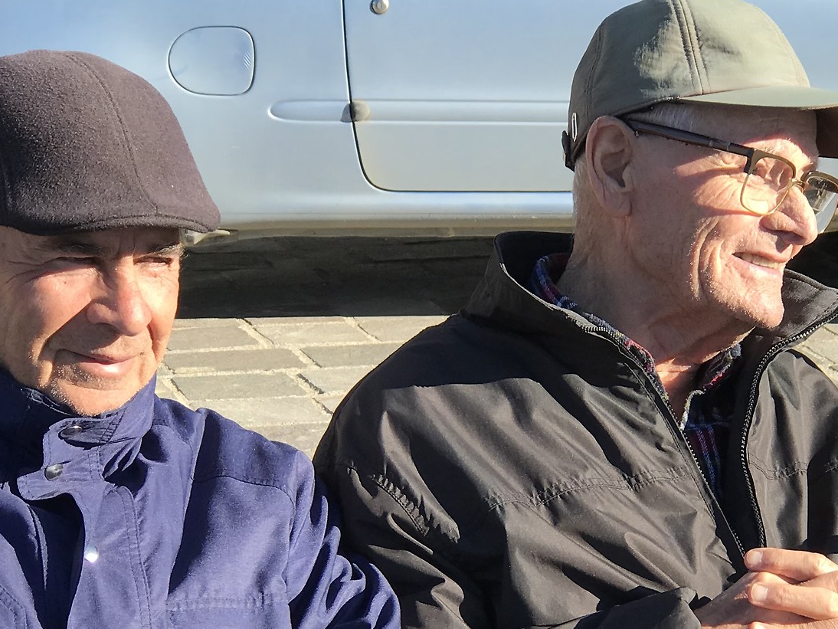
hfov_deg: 15.7
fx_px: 3027
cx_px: 561
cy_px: 498
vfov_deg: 11.8
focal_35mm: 125
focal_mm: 6.6
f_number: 2.8
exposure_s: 1/381
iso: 20
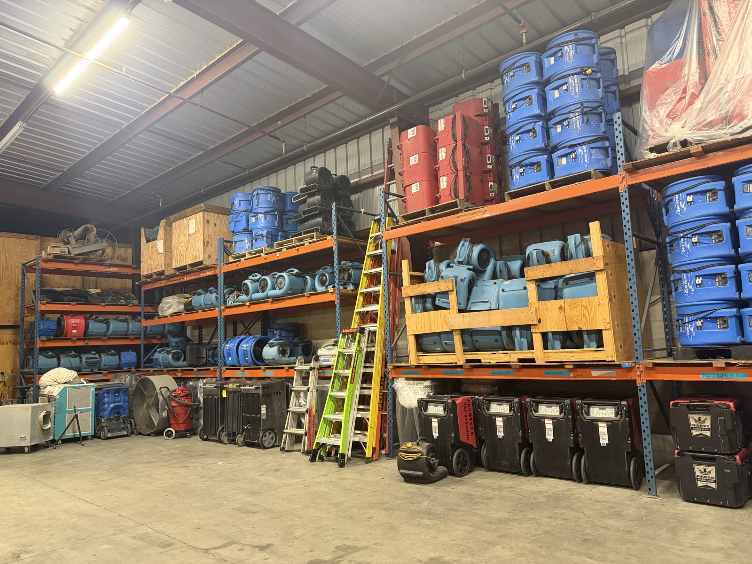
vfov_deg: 56.8
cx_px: 376
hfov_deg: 71.6
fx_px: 521
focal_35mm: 24
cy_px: 282
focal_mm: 6.76
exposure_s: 1/60
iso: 500
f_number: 1.78
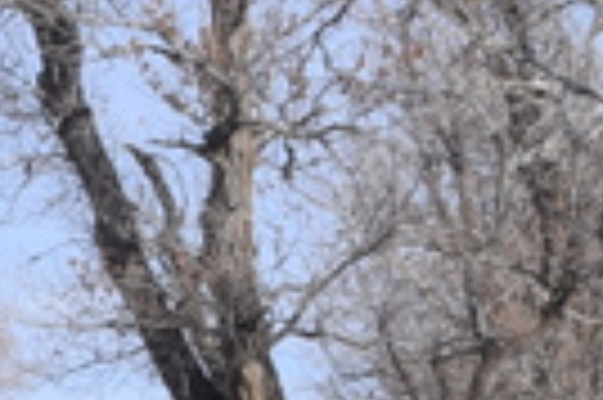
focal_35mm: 253
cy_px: 915
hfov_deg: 7.8
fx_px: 4233
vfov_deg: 5.3
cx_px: -648
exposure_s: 1/400
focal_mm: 22
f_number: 10
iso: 200
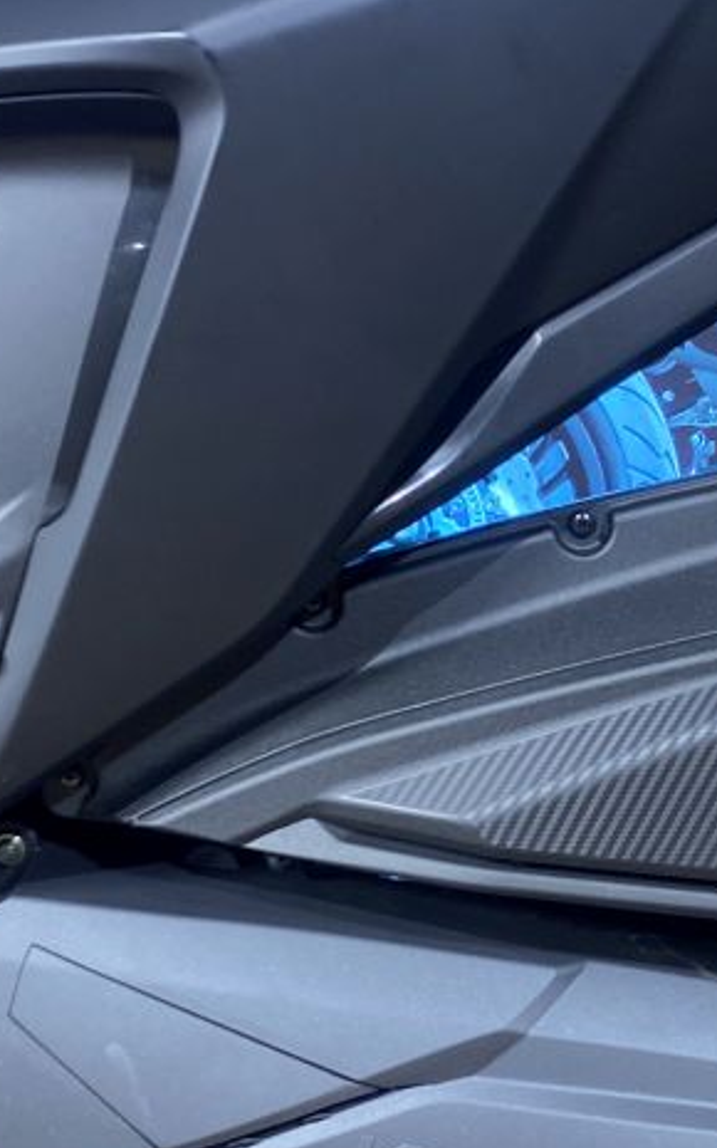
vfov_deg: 32.1
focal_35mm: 63
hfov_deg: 20.6
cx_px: 482
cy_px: 813
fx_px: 1970
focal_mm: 4.25
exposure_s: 1/100
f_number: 1.8
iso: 100
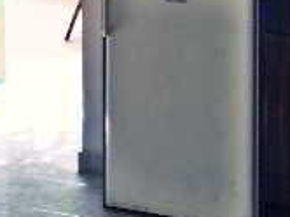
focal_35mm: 174
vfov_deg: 8.2
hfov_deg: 11.3
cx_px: 33
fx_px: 1456
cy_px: -184
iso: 64
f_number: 3.1
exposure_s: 1/50
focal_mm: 6.3
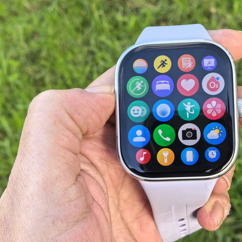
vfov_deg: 26.9
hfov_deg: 26.8
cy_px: 121
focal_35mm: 64
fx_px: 506
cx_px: 142
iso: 125
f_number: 4
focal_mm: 8.5
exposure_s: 1/120
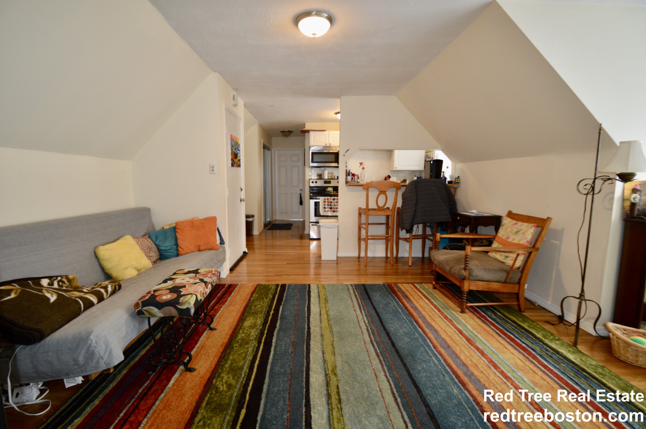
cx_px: 323
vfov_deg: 77.2
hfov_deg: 100.4
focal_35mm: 15
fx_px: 269
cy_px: 214
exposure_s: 1/60
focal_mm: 10
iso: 640
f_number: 3.5
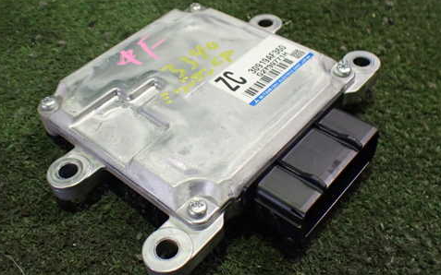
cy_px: 122
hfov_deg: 49.3
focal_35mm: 40
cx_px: 210
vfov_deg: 32.0
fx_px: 481
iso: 800
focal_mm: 5.4
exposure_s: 1/50
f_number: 2.3
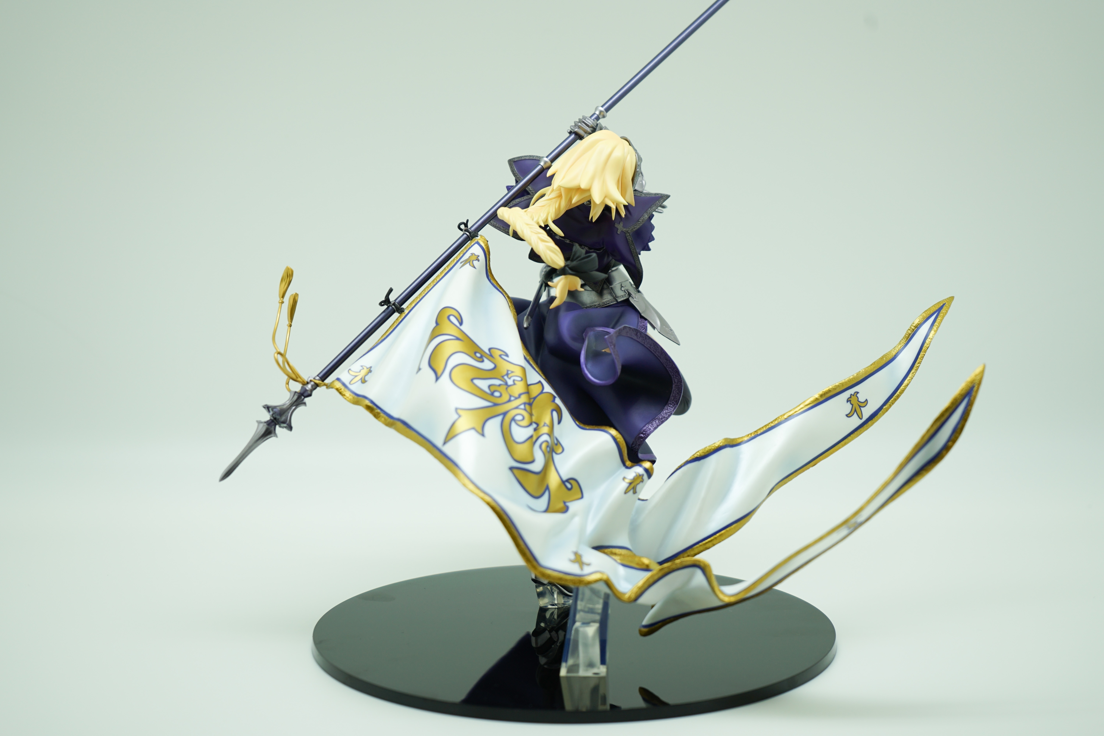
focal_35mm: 70
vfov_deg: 19.5
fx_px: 2146
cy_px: 368
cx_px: 552
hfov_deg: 28.8
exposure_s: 1/80
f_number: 5.6
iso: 125
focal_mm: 70
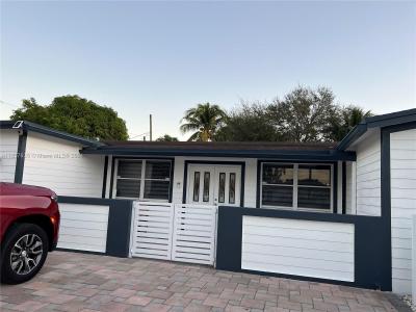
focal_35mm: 26
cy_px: 156
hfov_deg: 67.3
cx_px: 208
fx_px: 312
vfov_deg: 53.1
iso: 50
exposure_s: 1/294
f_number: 1.5
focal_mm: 5.7
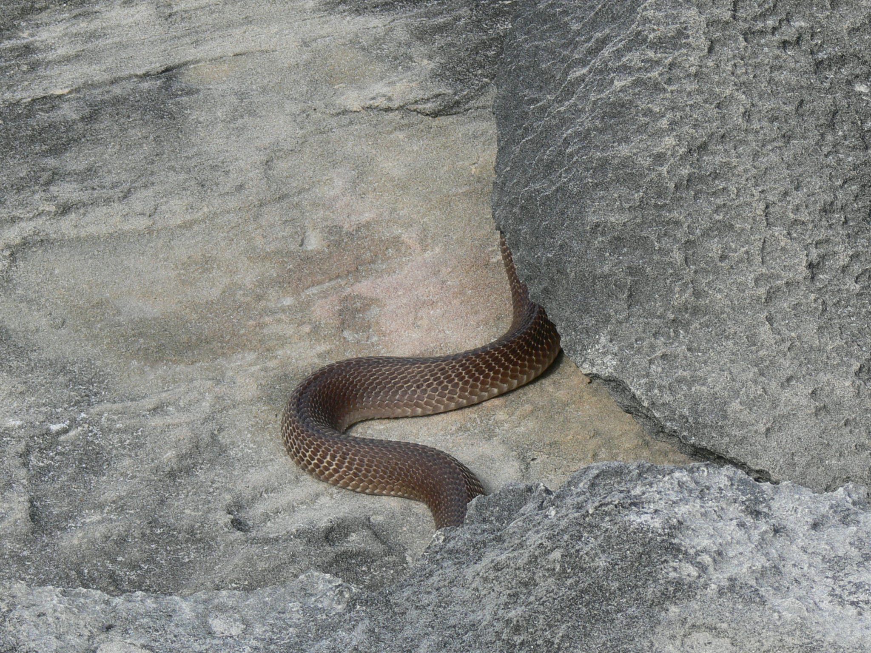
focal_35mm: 216
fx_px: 5435
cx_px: 436
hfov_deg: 9.2
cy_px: 326
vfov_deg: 6.9
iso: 80
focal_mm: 28.7
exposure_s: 1/200
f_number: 5.6
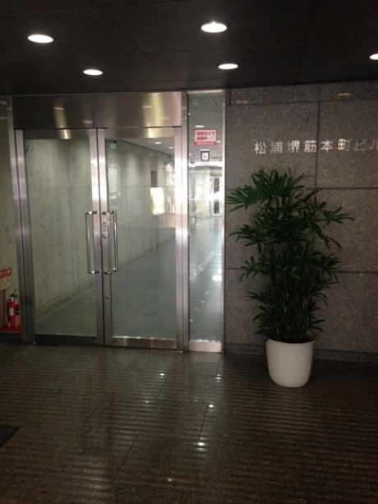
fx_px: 480
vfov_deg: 55.3
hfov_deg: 43.0
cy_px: 252
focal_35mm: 33
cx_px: 189
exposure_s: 1/20
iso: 320
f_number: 2.4
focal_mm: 4.12
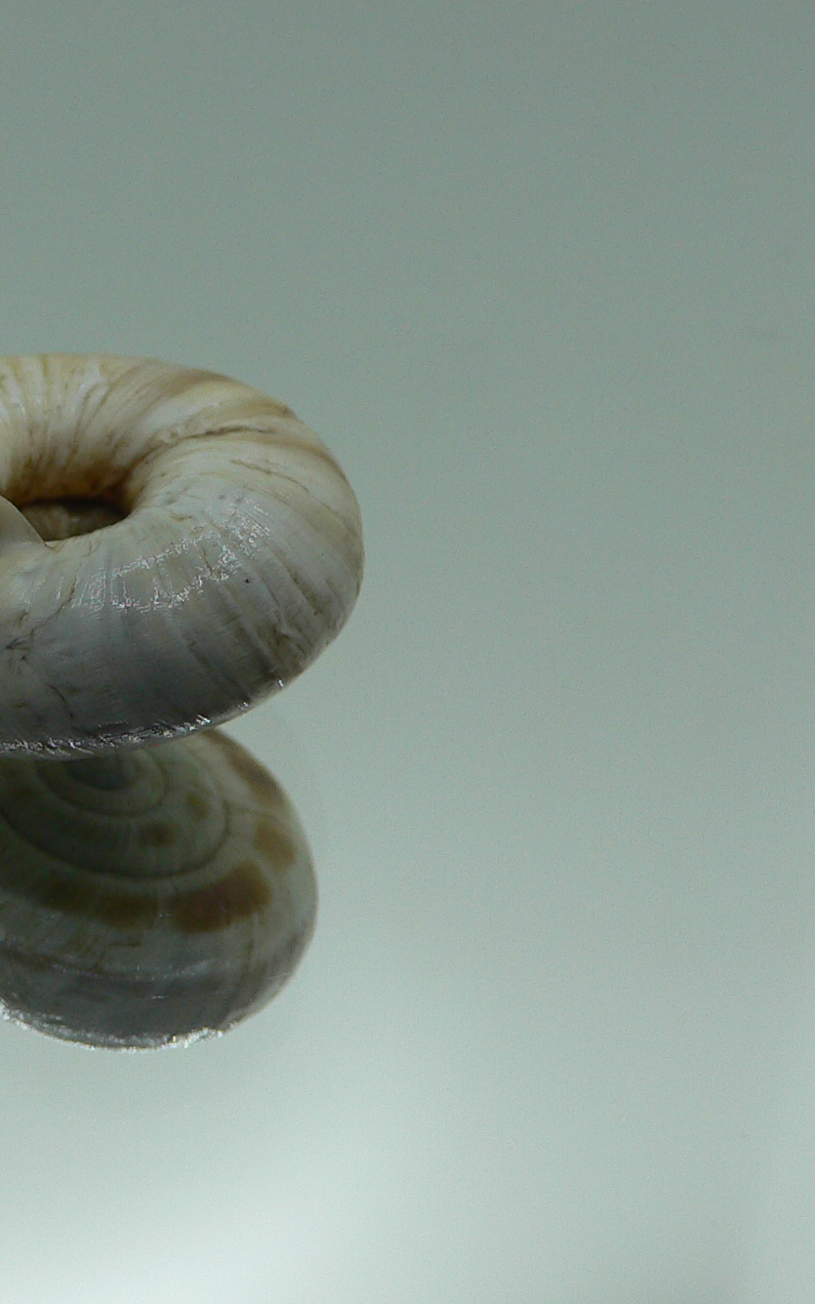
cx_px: 47
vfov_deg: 36.3
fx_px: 1990
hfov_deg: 22.5
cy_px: 600
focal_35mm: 56
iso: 80
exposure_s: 1/100
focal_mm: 4.6
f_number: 2.8
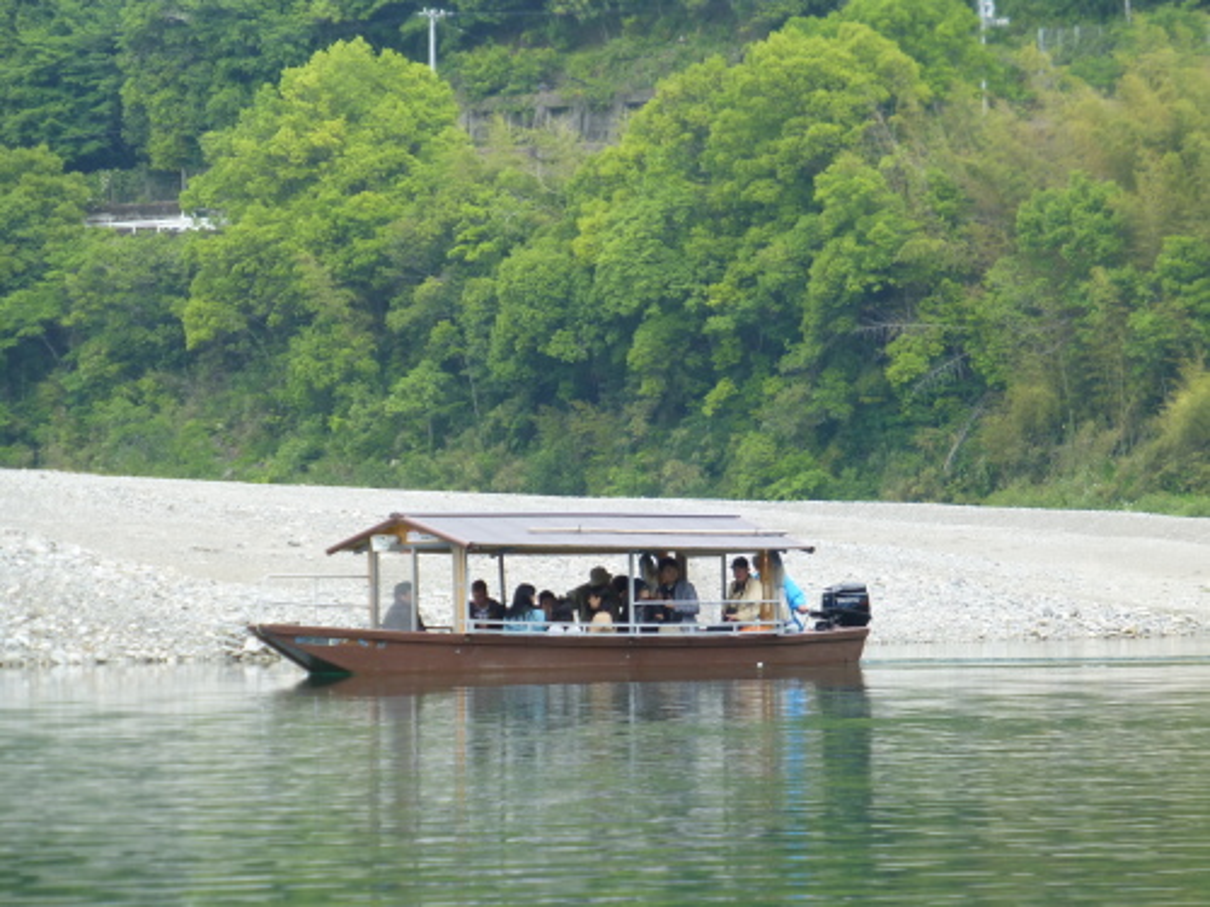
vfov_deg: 7.9
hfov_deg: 10.6
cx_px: 605
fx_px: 6537
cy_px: 454
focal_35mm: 187
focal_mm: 33.3
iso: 100
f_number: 5.5
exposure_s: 1/100
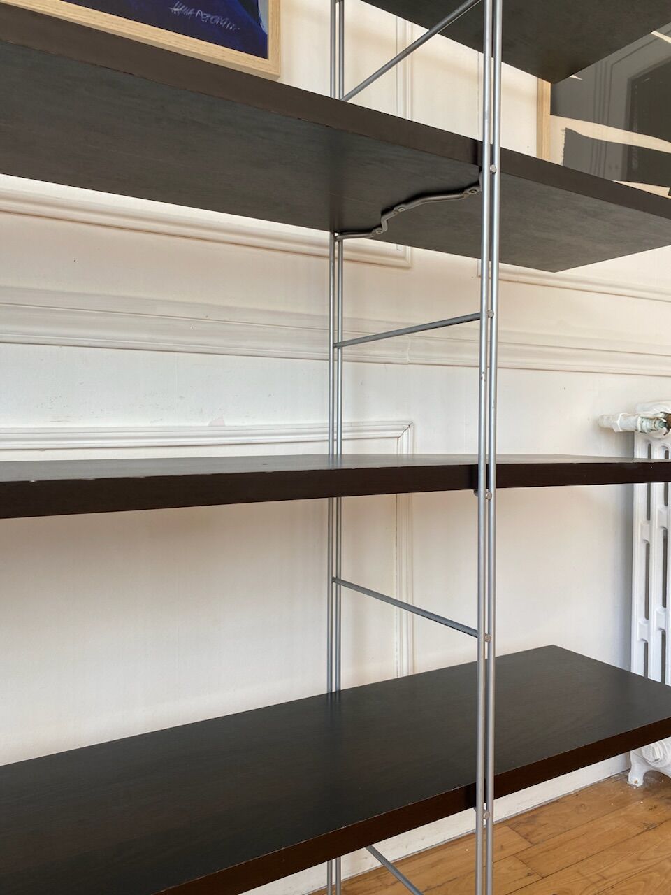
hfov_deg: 53.1
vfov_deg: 67.3
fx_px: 672
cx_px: 336
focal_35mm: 26
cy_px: 448
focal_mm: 4.25
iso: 50
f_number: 1.8
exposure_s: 1/122
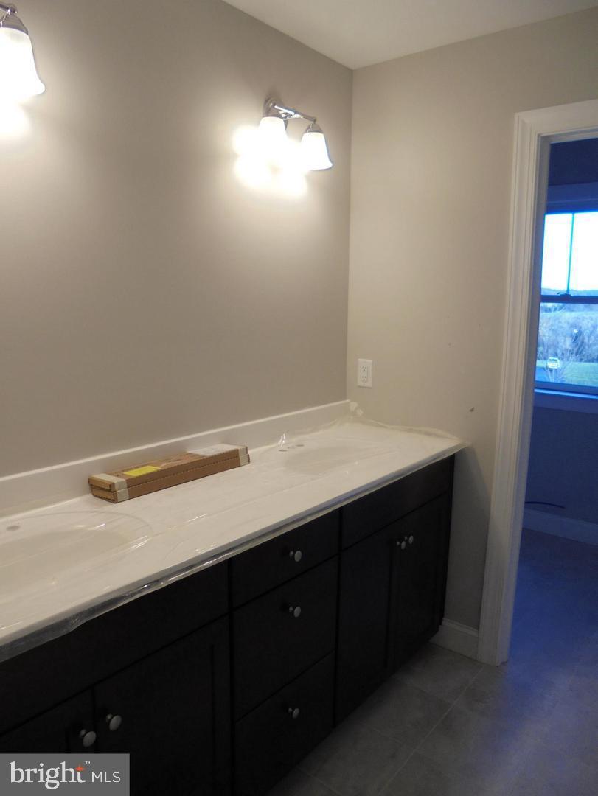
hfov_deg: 53.1
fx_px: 598
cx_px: 299
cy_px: 398
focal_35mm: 26
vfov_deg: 67.3
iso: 100
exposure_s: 1/40
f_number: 3.5
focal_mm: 4.6
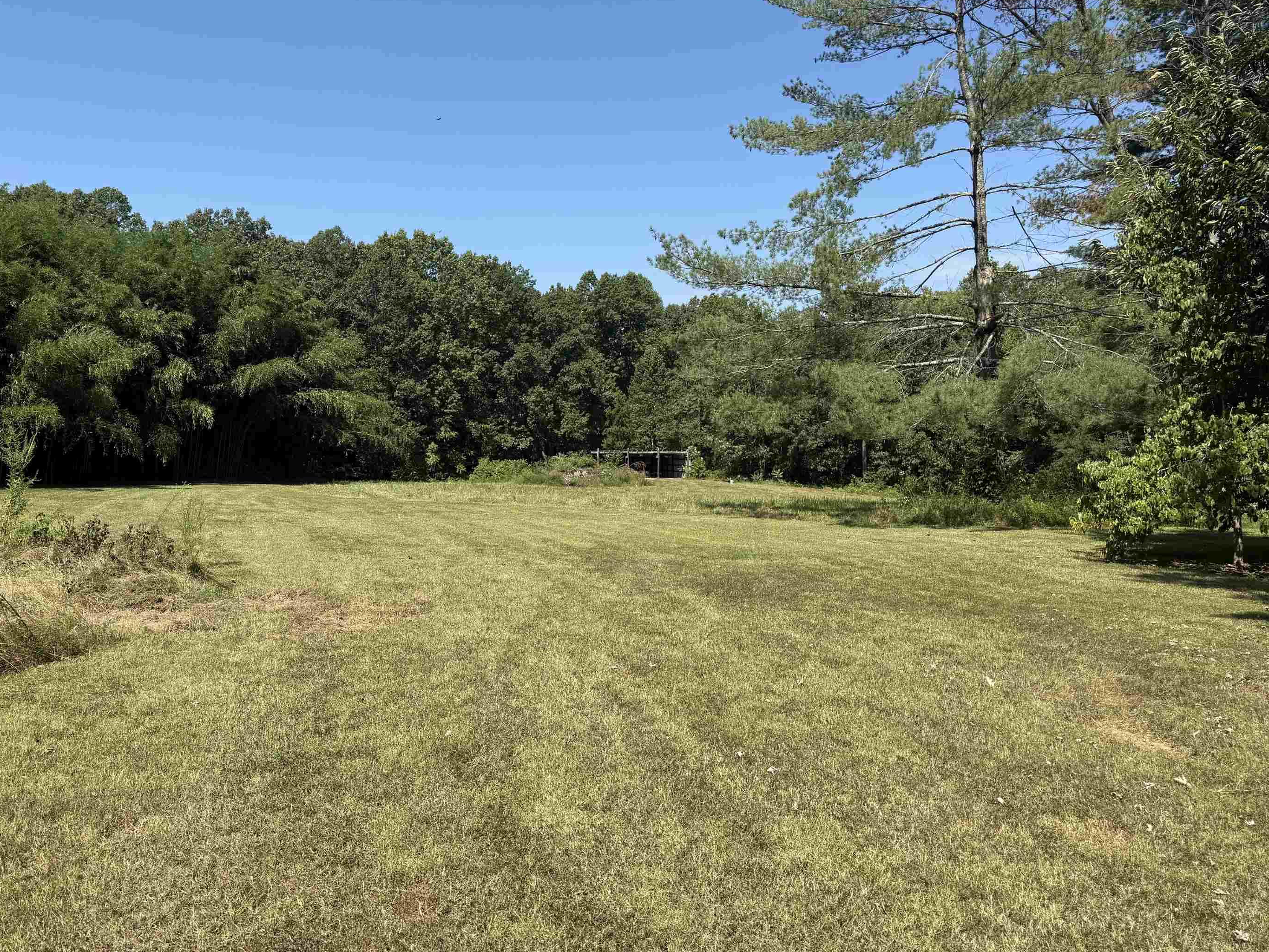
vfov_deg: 51.3
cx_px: 586
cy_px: 455
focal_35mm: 27
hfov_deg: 65.2
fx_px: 990
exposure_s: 1/3425
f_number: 1.78
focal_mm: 6.76
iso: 80
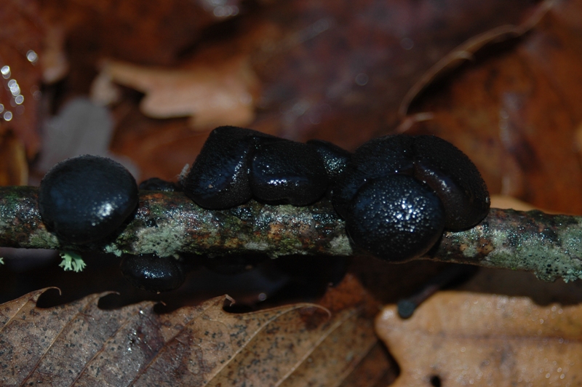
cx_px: 291
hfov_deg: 17.1
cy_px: 194
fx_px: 1938
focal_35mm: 120
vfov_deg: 11.4
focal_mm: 80
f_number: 5.6
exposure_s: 1/60
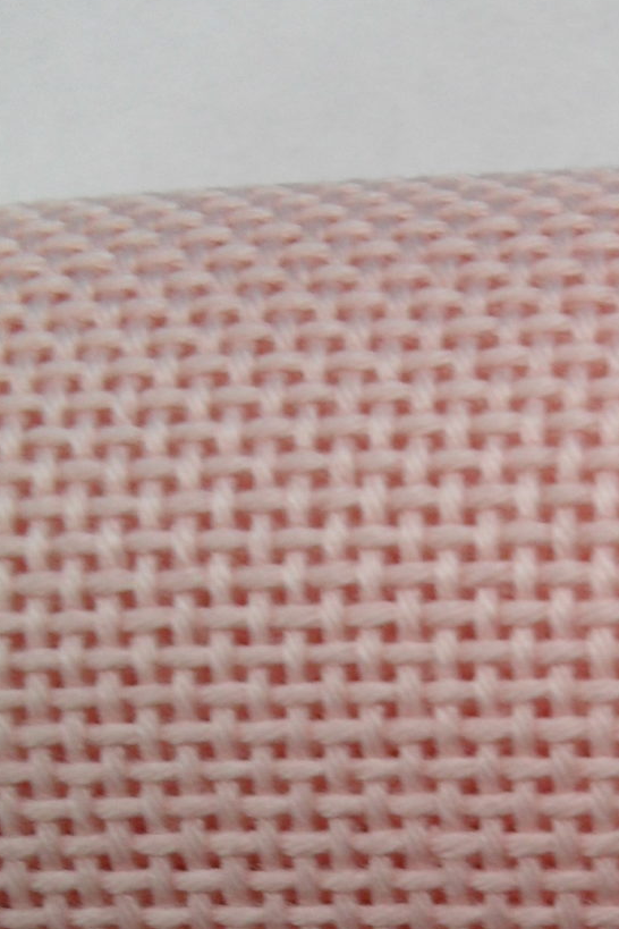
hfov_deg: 14.3
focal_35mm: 91
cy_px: 1108
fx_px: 2347
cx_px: 863
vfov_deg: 20.9
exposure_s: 1/45
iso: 100
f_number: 3.2
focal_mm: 6.3
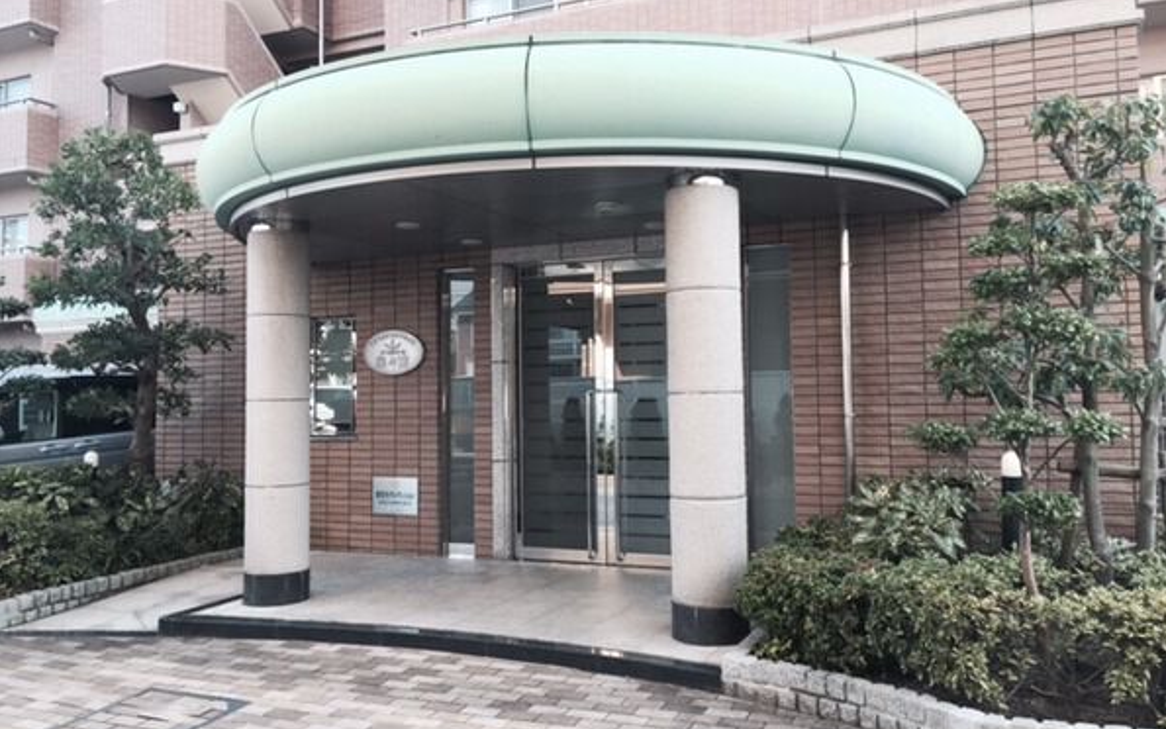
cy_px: 341
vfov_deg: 40.6
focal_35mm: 31
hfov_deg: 61.2
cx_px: 584
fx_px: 985
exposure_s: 1/150
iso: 32
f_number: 2.2
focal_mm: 4.15
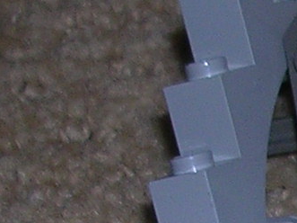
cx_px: 716
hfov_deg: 7.8
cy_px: 374
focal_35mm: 235
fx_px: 2016
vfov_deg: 6.2
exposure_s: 1/60.1
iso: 50
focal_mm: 5.8
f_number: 2.8
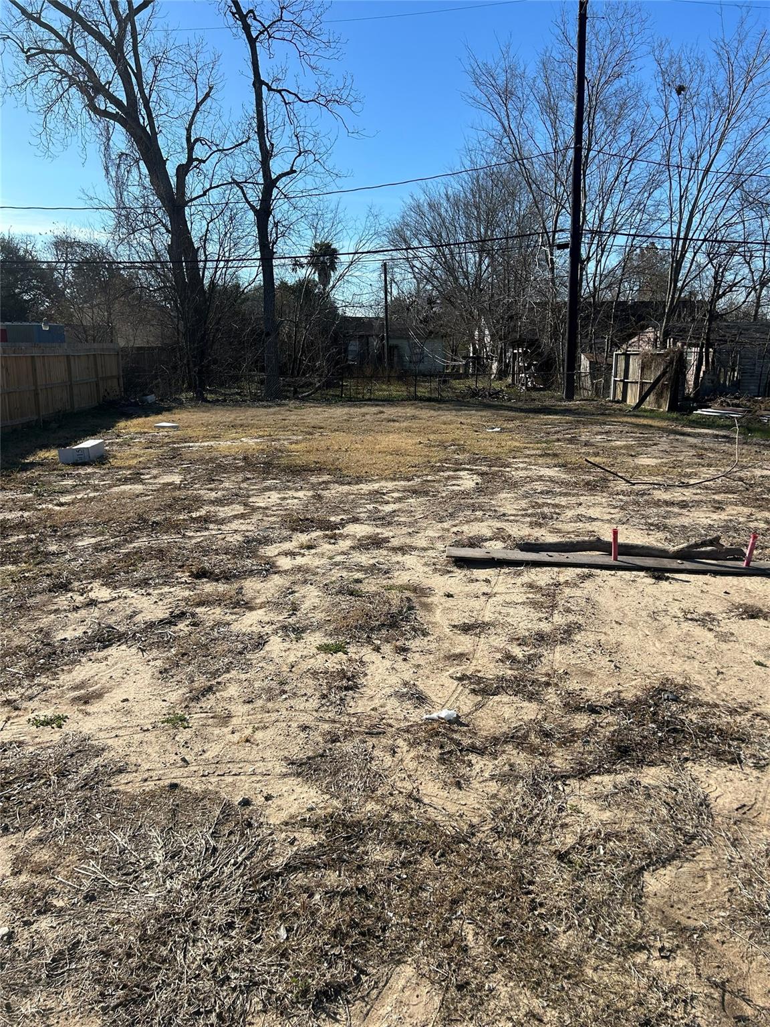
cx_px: 385
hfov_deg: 53.1
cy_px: 514
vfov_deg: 67.3
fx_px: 771
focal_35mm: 26
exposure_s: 1/4274
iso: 50
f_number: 1.5
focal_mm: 5.7
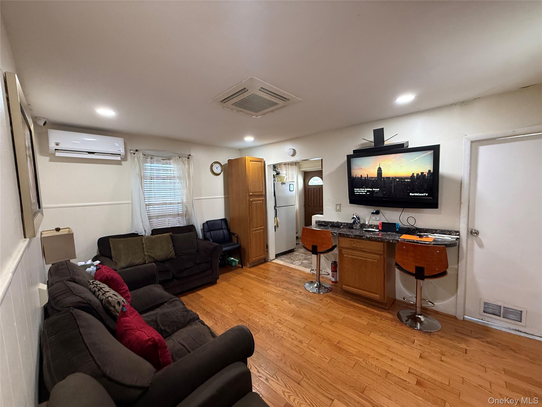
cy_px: 204
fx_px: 219
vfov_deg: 85.7
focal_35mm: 14
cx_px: 271
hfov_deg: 102.1
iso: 320
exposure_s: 1/60
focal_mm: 2.22
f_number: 2.2
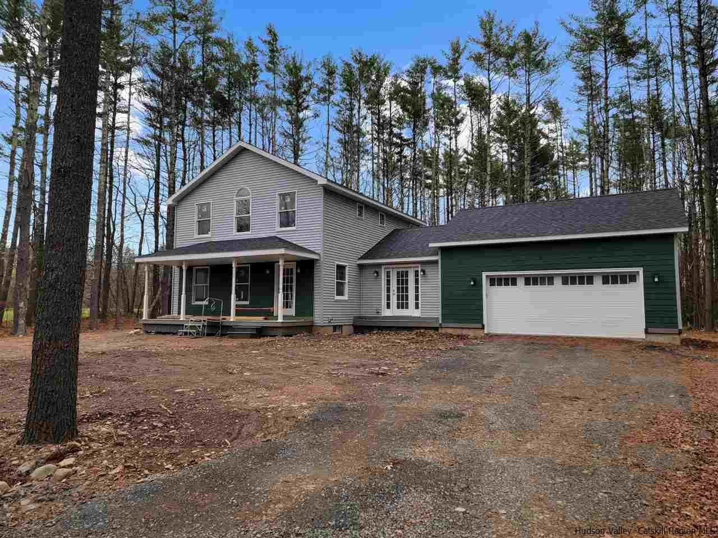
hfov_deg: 71.6
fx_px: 498
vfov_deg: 56.8
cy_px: 269
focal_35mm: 24
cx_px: 359
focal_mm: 6.7
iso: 25
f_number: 1.8
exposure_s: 1/120
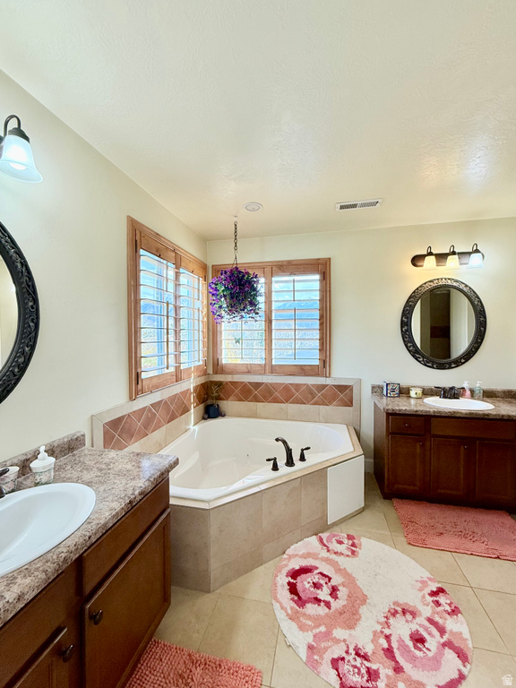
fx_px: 278
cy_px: 344
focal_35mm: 14
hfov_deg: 85.7
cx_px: 258
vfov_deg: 102.1
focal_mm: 2.22
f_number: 2.2
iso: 80
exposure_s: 1/120
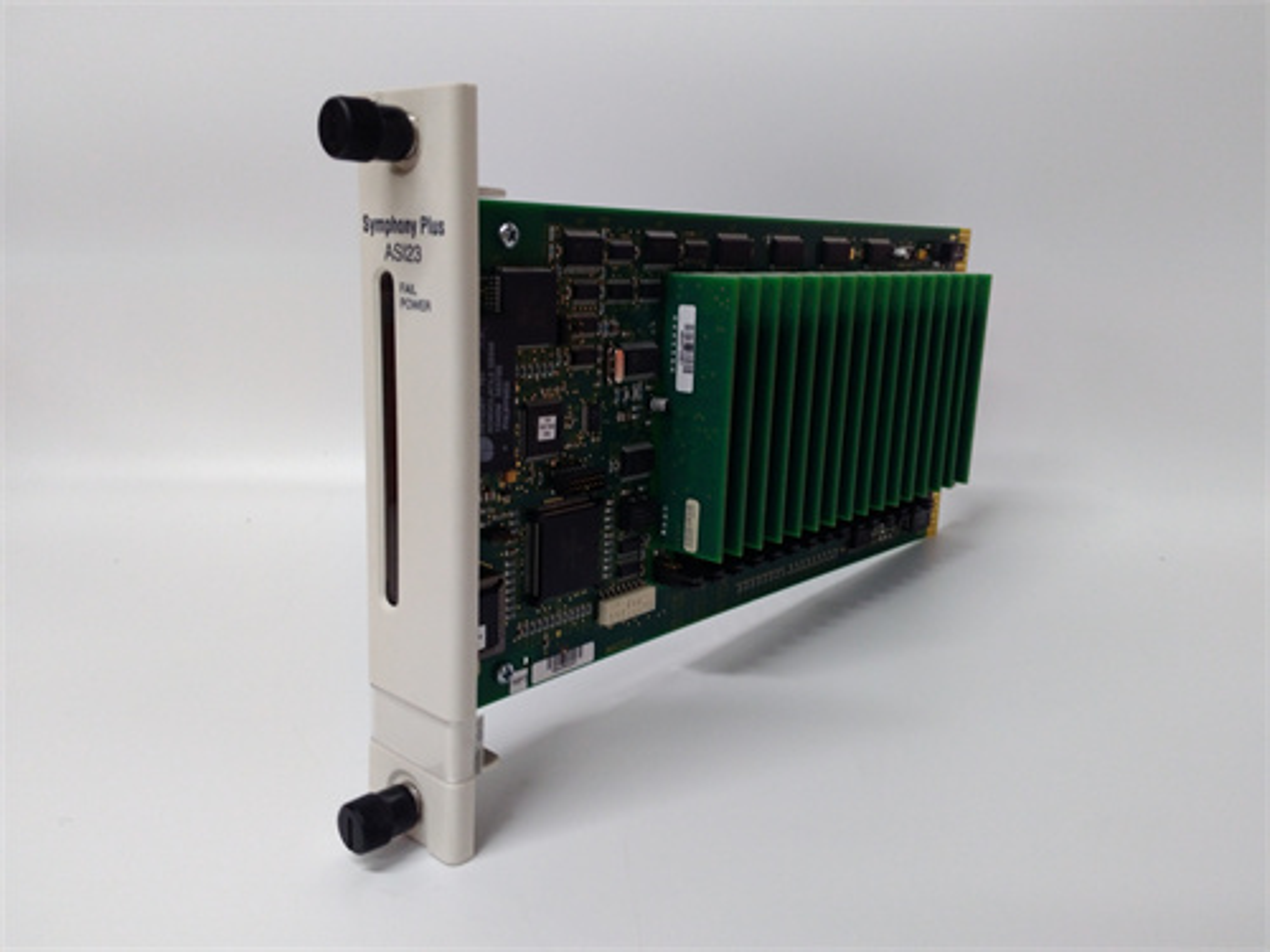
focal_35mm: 27
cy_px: 476
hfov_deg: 65.3
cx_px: 635
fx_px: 991
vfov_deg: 51.4
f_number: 2
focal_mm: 3.79
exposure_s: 1/33
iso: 205
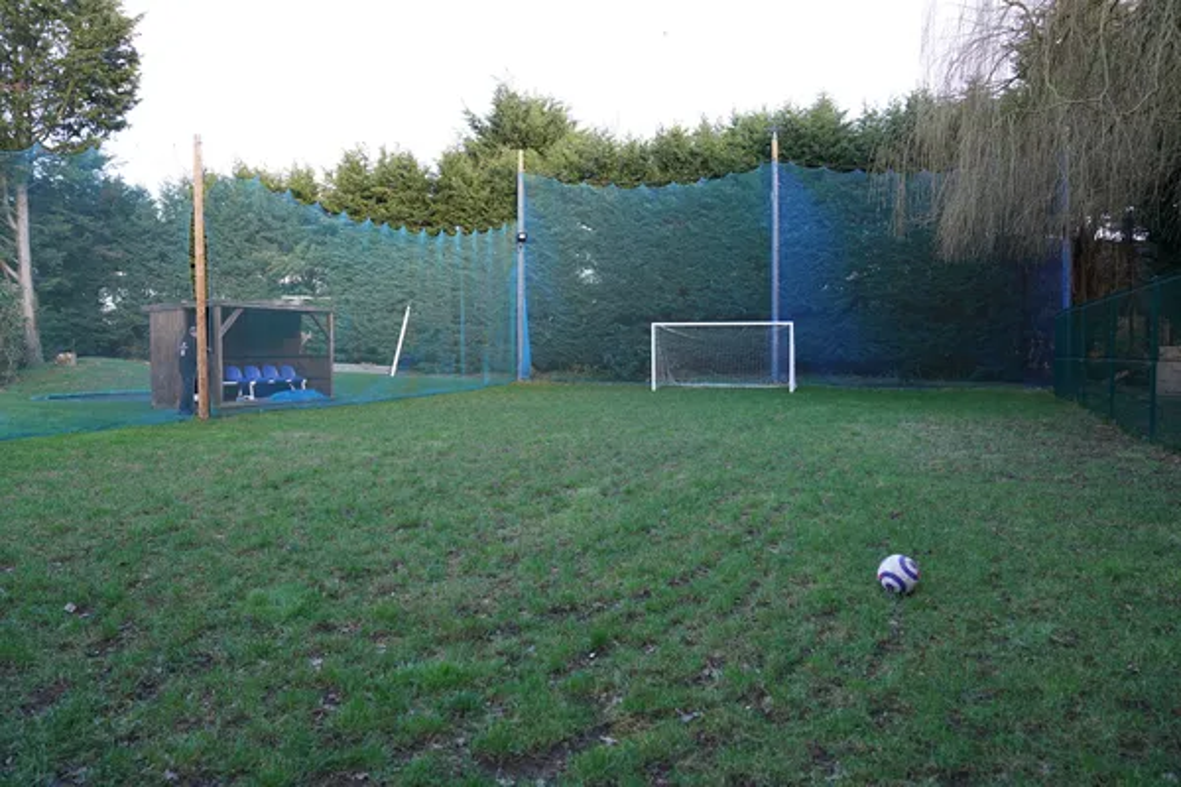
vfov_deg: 53.1
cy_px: 394
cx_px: 590
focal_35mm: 24
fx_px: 787
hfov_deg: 73.7
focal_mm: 24
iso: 320
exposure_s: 1/160
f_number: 4
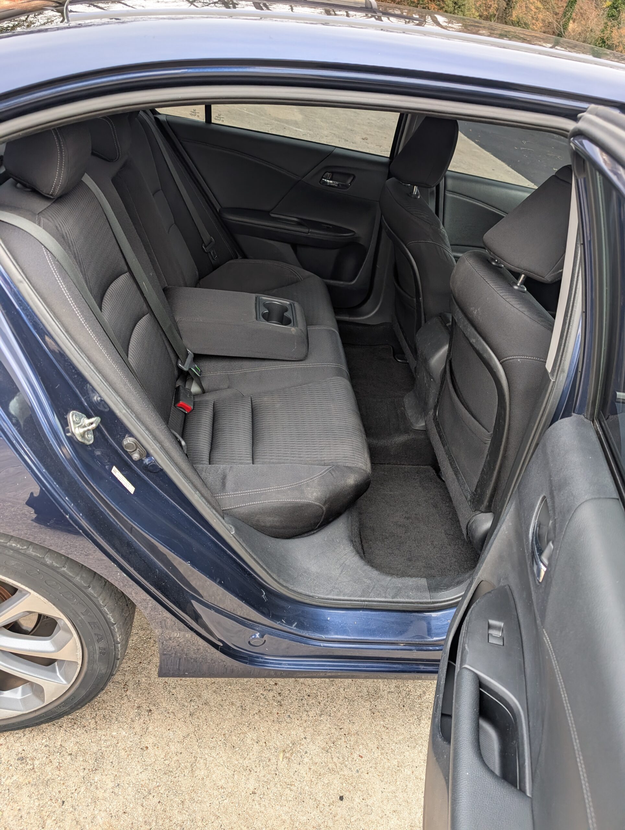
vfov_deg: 71.5
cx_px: 312
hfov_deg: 56.9
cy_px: 415
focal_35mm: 24
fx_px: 576
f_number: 1.68
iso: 171
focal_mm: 6.9
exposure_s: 1/401
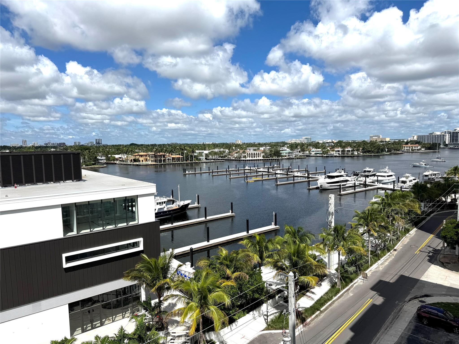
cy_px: 172
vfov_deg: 56.8
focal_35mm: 24
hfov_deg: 71.6
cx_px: 230
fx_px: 318
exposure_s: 1/10417
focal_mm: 6.76
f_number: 1.78
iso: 80
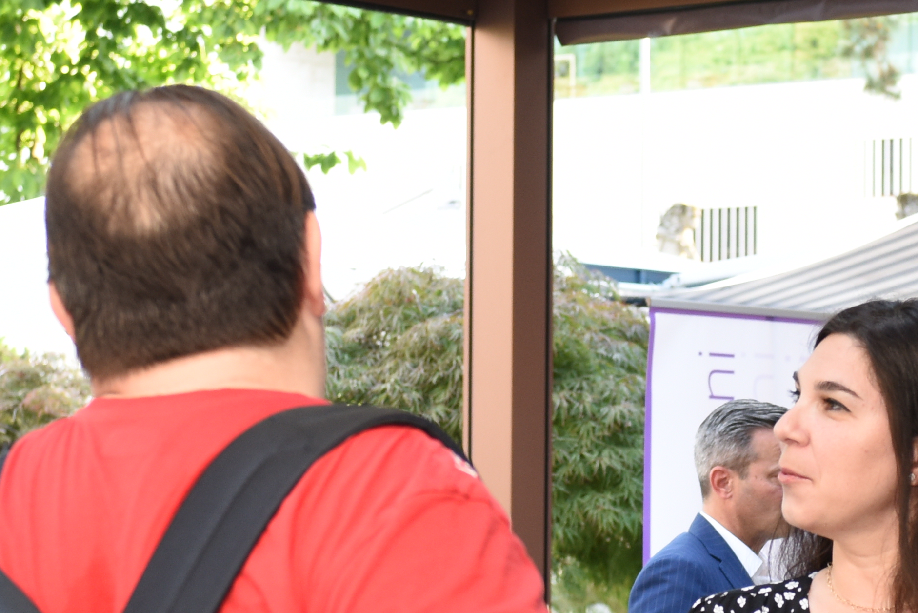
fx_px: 5586
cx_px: 778
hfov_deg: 9.4
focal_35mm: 219
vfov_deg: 6.3
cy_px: 511
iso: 500
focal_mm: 56
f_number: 4.5
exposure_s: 1/80
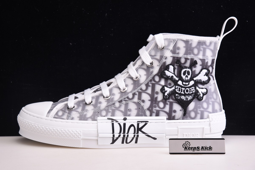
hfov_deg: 18.3
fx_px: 794
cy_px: 85
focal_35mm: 112
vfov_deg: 12.2
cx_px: 128
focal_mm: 112
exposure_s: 1/125
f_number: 11
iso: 100
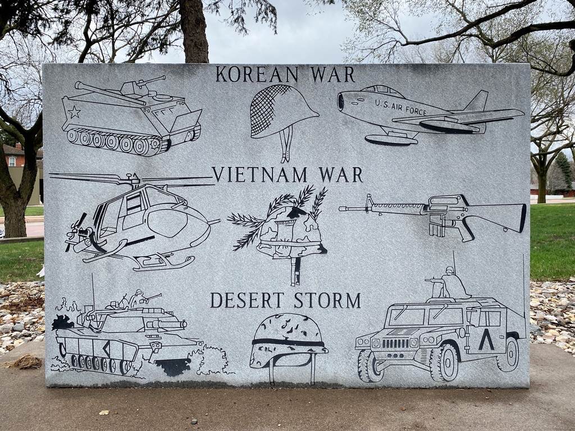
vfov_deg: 53.1
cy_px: 216
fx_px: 432
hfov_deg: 67.3
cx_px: 288
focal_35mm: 26
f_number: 1.8
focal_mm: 4.25
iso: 32
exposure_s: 1/1316
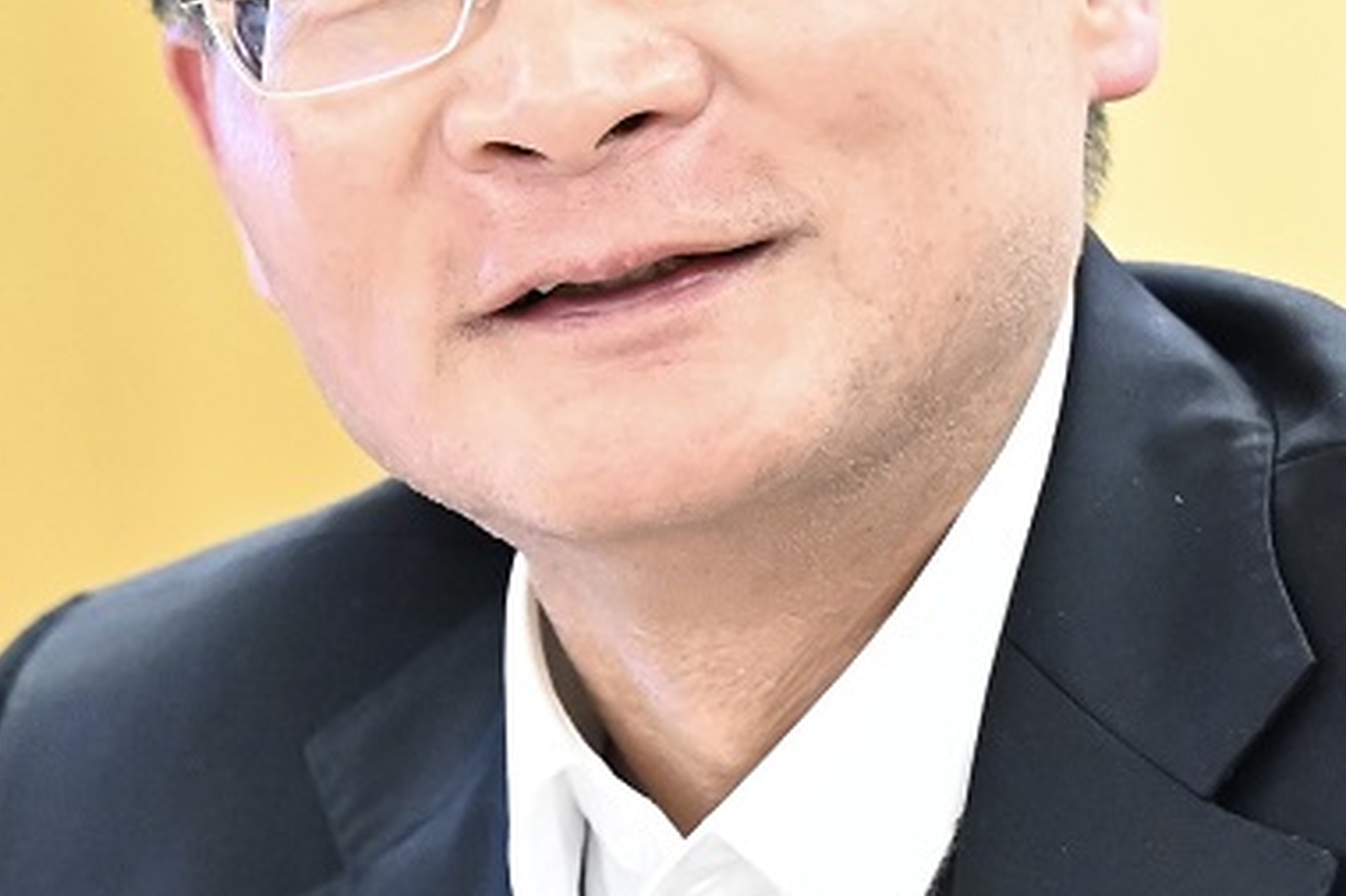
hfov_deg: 3.8
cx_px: 832
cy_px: 145
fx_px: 20330
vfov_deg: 2.5
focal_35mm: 544
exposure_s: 1/80
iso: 5000
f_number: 2.8
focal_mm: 135
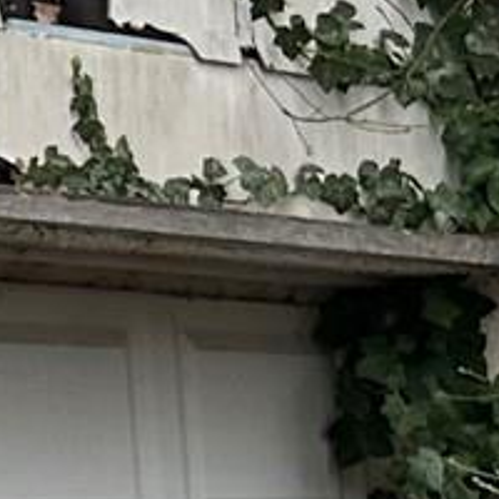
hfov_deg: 6.2
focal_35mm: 235
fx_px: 3833
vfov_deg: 7.4
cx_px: -1490
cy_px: 494
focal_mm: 5.7
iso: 40
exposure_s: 1/172
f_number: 1.5
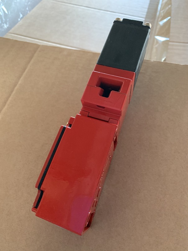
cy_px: 126
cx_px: 94
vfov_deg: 67.3
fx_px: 188
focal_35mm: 26
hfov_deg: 53.1
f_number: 1.8
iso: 400
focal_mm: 4.25
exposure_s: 1/60
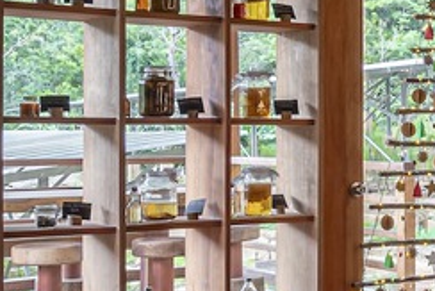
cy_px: 116
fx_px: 1149
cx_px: 606
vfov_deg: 14.4
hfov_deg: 19.3
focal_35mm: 95
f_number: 9
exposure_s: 1/4
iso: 200
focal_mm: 15.5
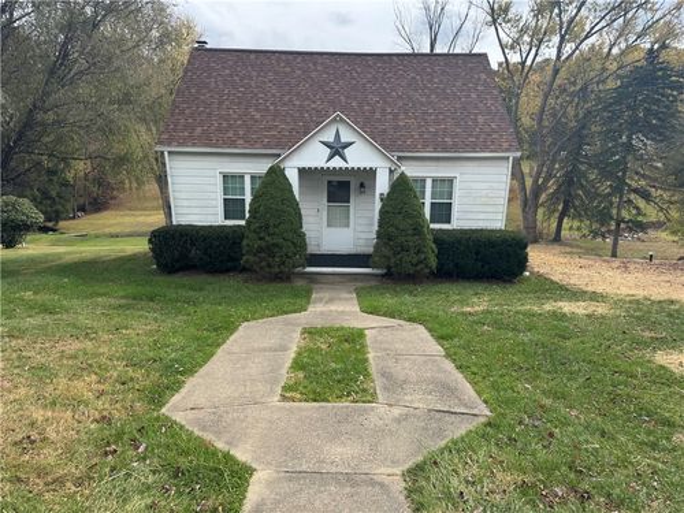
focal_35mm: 24
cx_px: 342
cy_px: 256
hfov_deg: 71.6
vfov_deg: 56.8
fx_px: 474
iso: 80
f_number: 1.78
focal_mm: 6.76
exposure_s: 1/1767
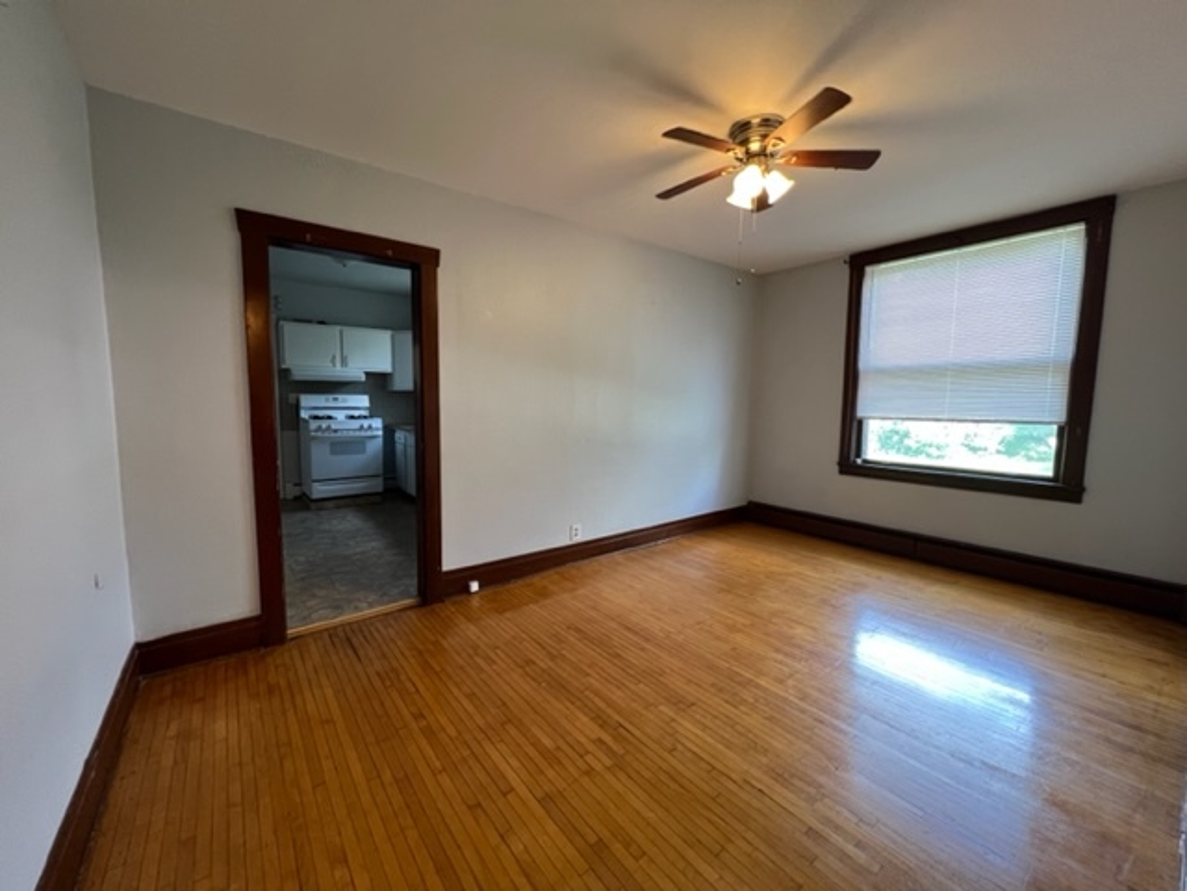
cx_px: 594
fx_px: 446
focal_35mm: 13
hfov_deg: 106.2
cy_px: 446
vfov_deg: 89.9
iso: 250
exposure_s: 1/60
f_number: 1.8
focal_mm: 1.57
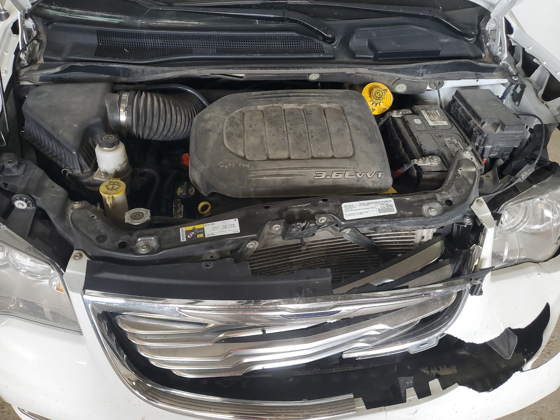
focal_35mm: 26
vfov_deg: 53.1
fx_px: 421
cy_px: 210
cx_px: 280
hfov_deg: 67.3
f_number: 1.5
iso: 59
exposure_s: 1/60.2
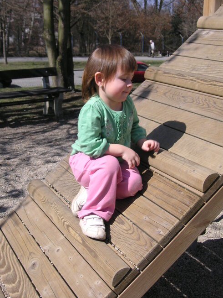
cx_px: 115
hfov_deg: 29.7
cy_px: 141
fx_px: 421
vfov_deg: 38.9
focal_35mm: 49
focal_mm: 6.7
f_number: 8
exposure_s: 1/180
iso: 50
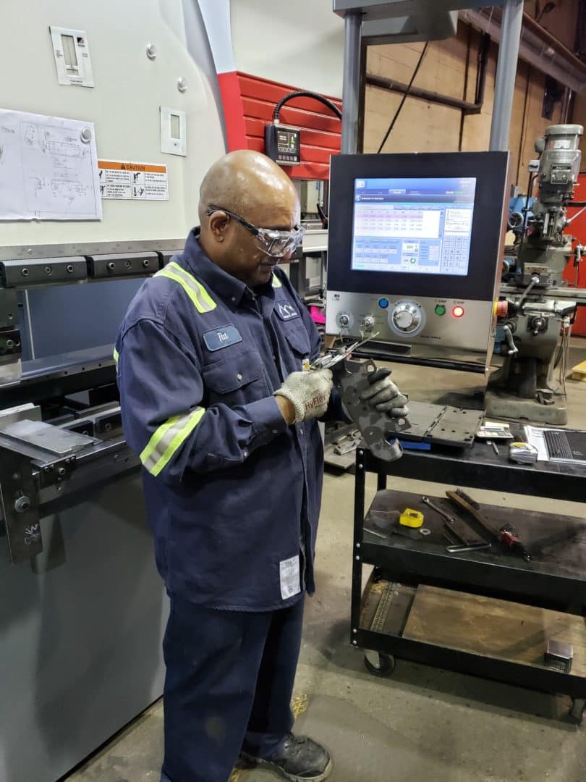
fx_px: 587
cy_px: 391
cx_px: 293
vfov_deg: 67.3
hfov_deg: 53.1
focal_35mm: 26
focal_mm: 4.3
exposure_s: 1/60
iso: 400
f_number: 1.5
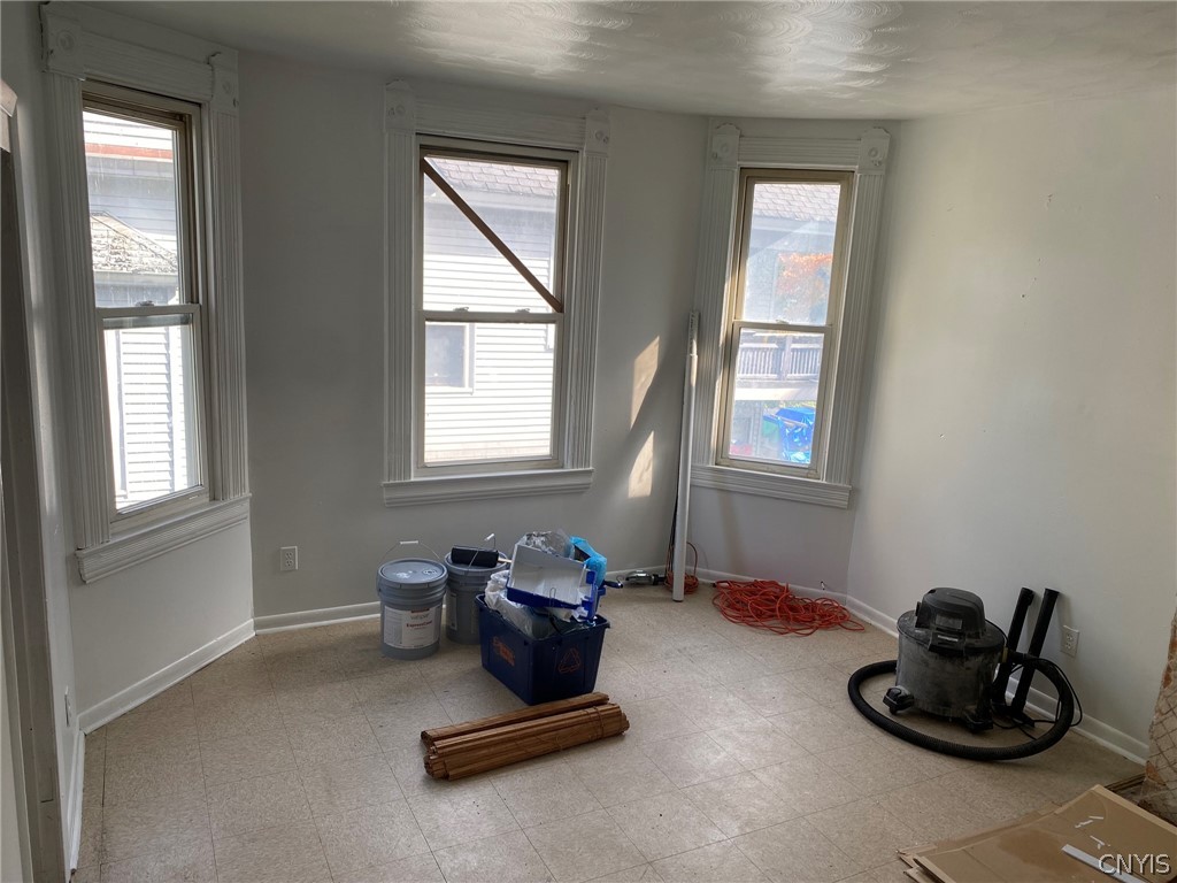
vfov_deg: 53.1
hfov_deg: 67.3
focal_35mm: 26
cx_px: 588
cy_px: 442
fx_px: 884
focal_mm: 4.25
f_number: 1.8
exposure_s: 1/124
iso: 32
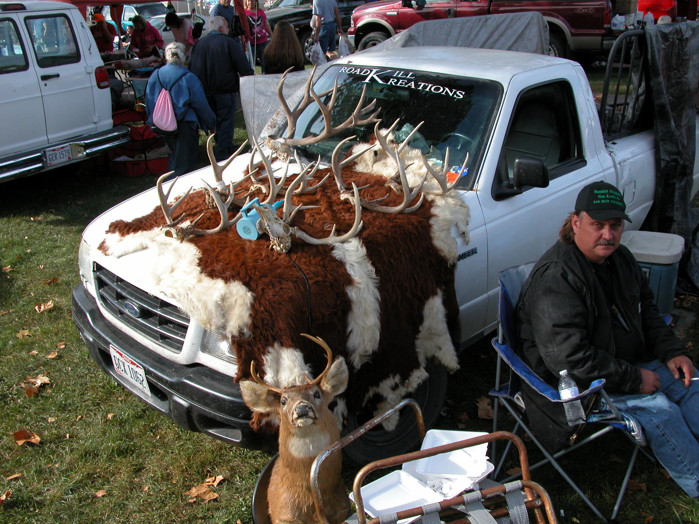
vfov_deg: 41.8
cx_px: 350
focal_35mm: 34
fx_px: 687
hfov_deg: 54.0
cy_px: 262
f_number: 5.6
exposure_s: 1/213
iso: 100
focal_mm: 8.9
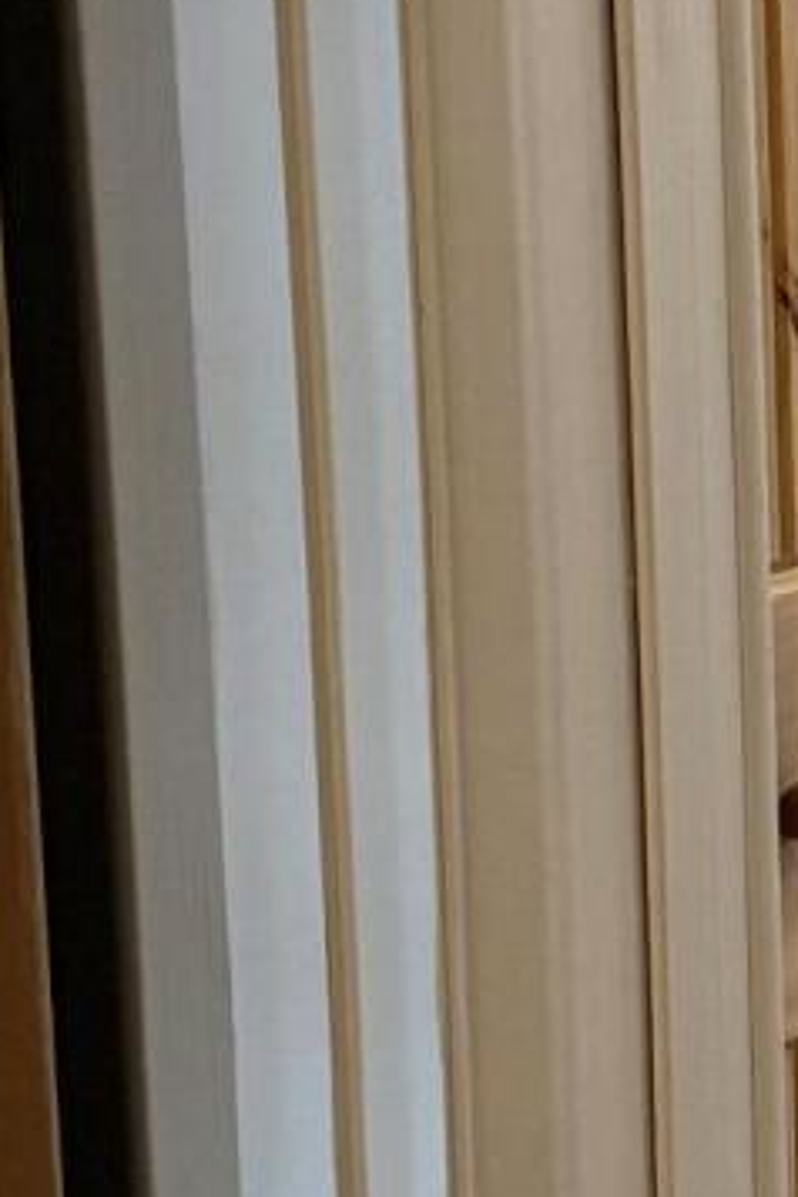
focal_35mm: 140
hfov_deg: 9.1
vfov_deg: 14.6
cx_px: 1653
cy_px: 272
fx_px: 4655
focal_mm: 6.76
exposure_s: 1/60
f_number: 1.78
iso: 400
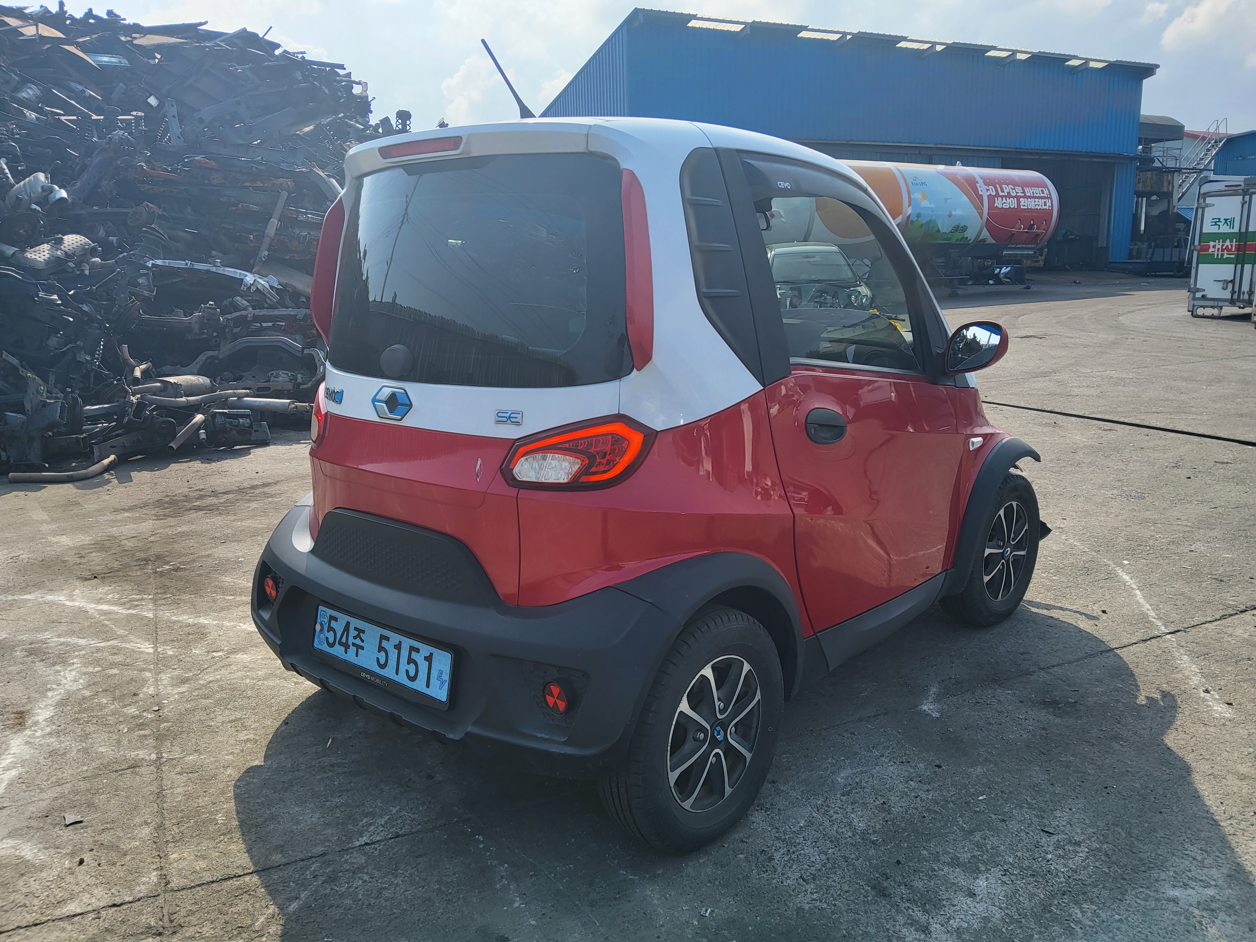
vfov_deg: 53.1
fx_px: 943
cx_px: 628
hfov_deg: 67.3
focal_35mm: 26
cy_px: 471
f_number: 1.8
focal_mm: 3.98
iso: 12
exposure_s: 1/439
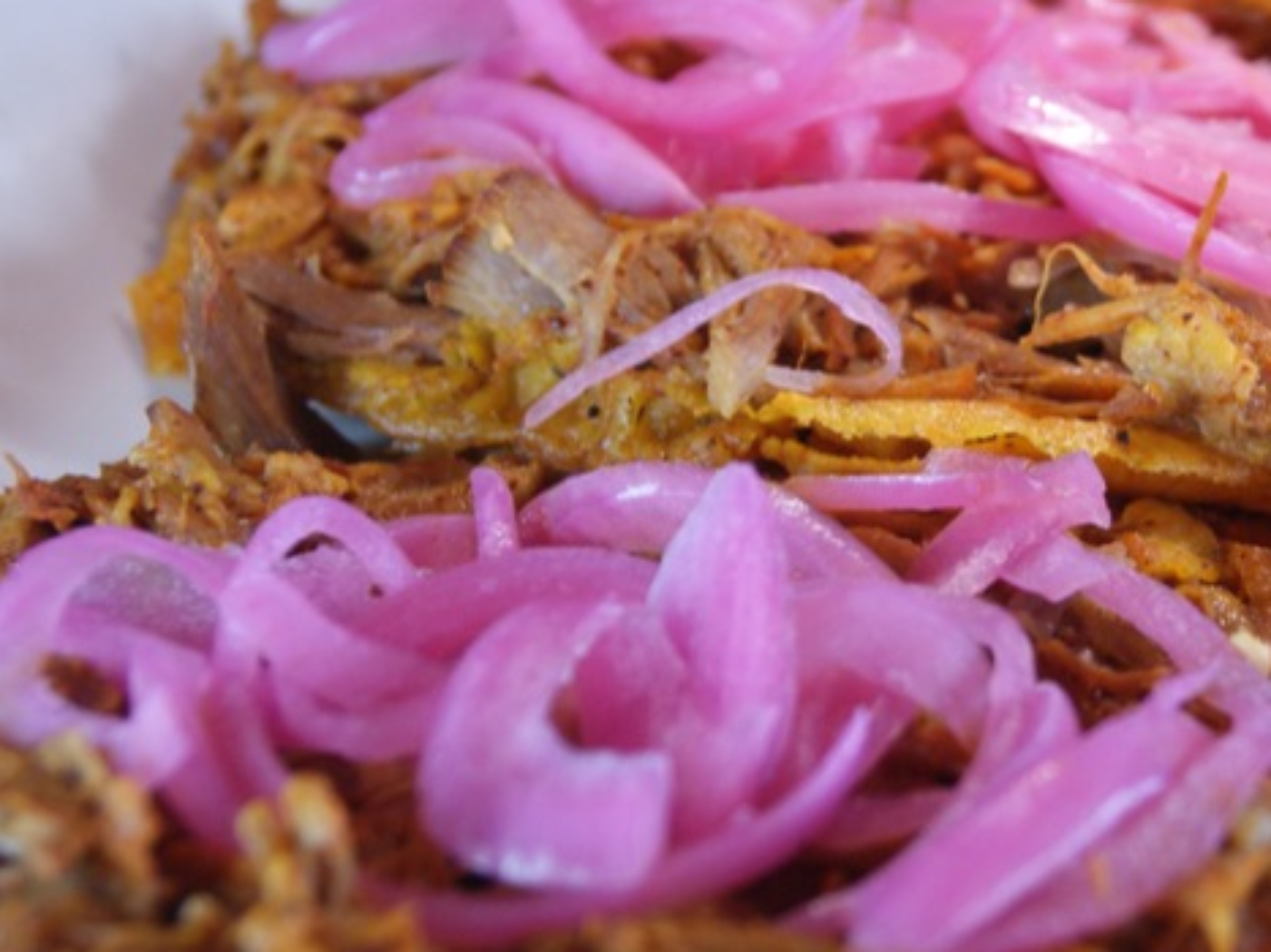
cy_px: 341
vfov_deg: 10.7
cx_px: 1075
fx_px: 5103
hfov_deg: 14.1
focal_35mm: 139
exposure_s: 1/40
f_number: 5.6
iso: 400
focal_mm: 45
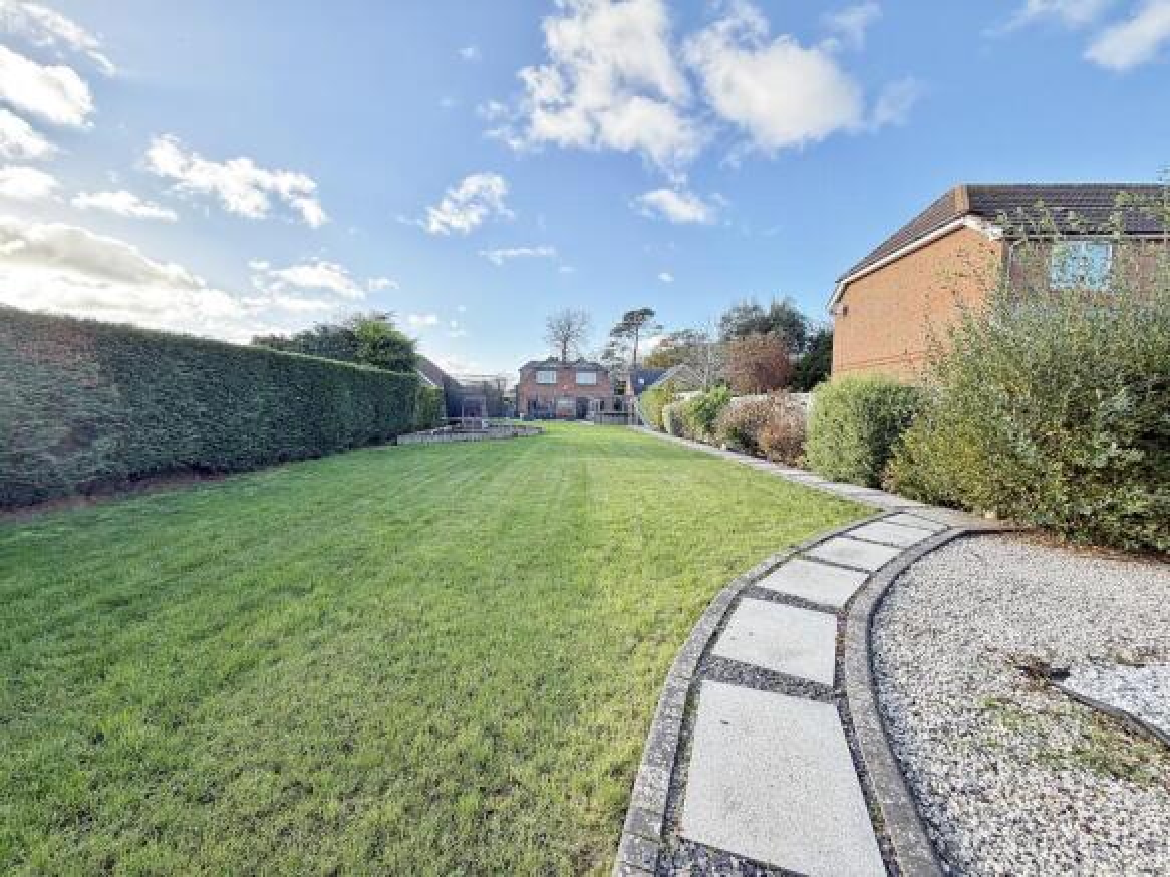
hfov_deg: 102.1
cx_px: 585
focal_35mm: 14
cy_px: 438
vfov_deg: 85.7
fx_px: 473
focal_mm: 2.22
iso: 64
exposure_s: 1/121
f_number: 2.2
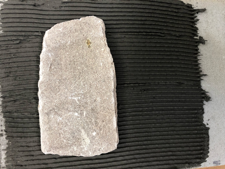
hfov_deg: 63.4
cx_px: 112
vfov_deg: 49.7
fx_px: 182
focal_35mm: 28
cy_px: 84
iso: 32
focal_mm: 3.99
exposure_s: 1/30
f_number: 1.8
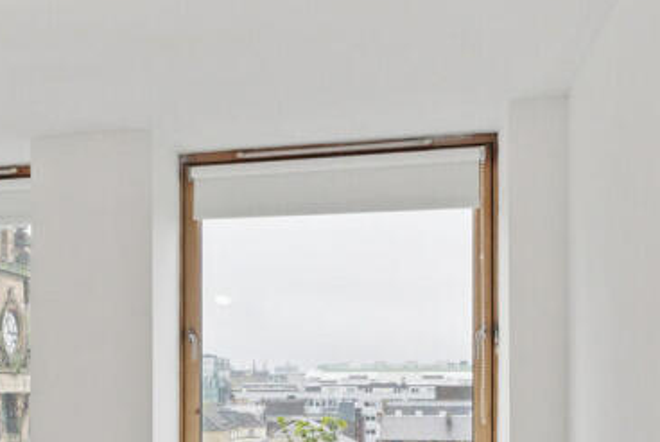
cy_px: 378
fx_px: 881
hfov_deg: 39.4
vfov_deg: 27.3
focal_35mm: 48
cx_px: 130
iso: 800
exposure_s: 1/40
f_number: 14
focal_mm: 18
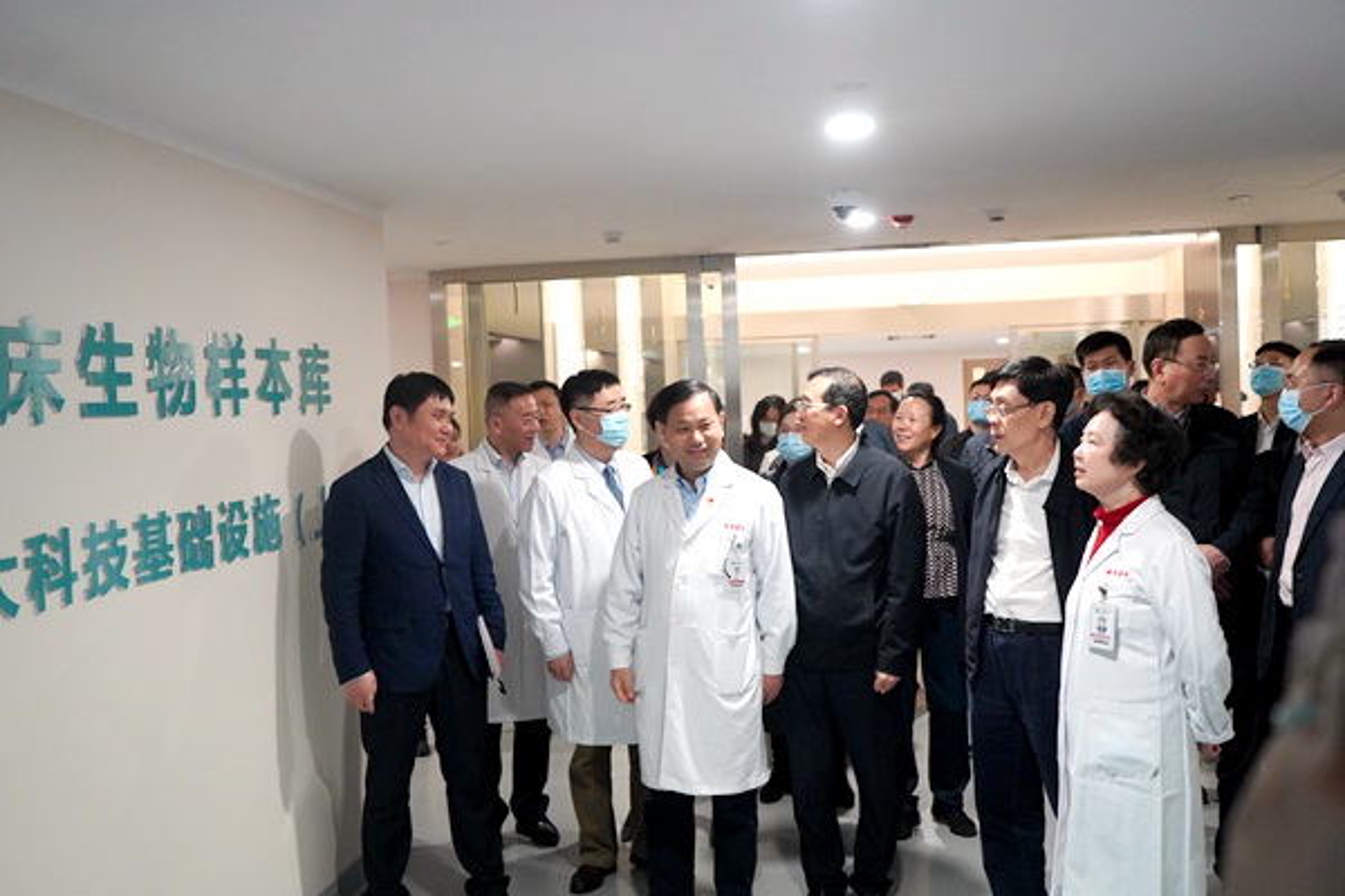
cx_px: 672
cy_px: 448
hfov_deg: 57.2
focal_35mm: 33
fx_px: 1233
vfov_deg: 40.0
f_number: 4
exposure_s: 1/160
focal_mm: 33
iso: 5000
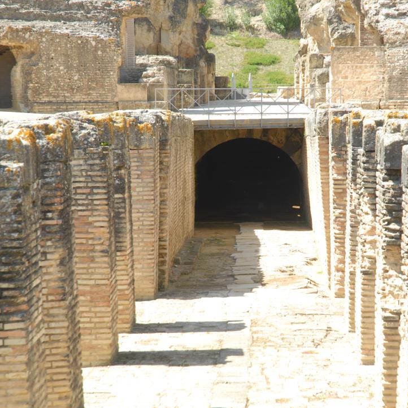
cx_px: 252
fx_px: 1787
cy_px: 204
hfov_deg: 13.0
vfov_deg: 13.0
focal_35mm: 134
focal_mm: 70
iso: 100
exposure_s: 1/100
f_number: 5
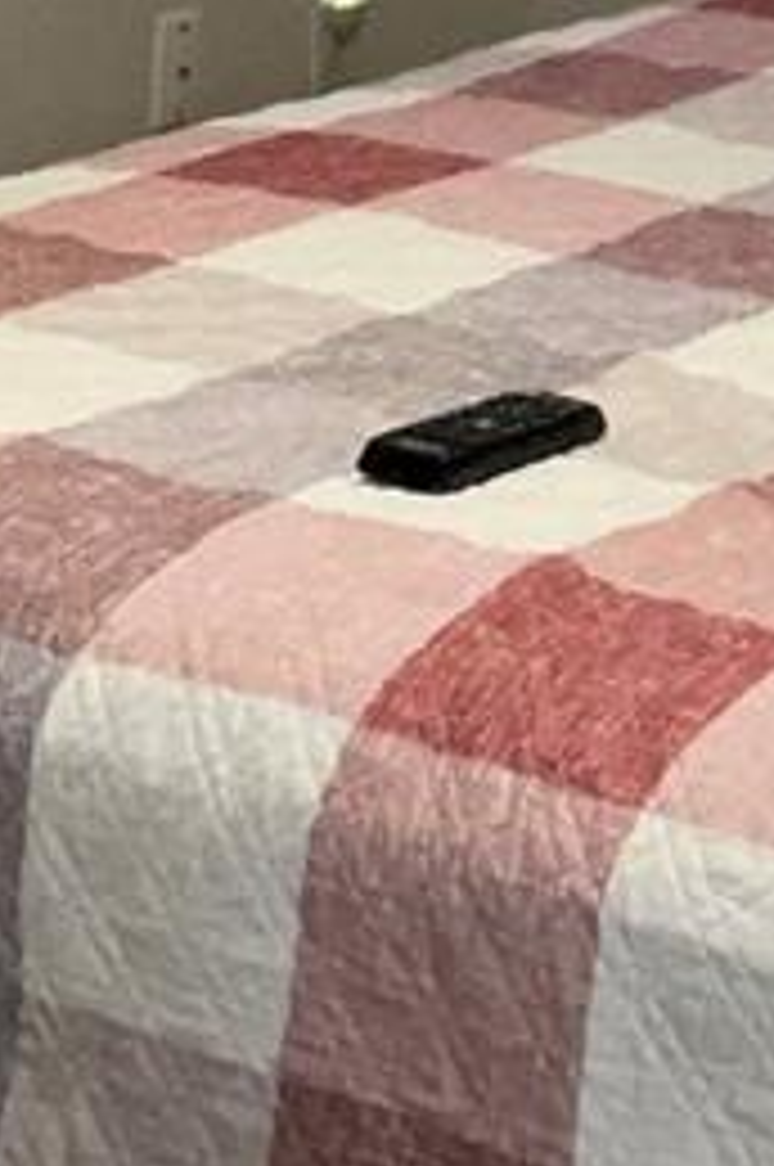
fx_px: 4527
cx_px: 1112
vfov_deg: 13.9
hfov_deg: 9.5
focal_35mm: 140
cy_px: -473
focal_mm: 3
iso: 80
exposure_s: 1/40
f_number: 1.8
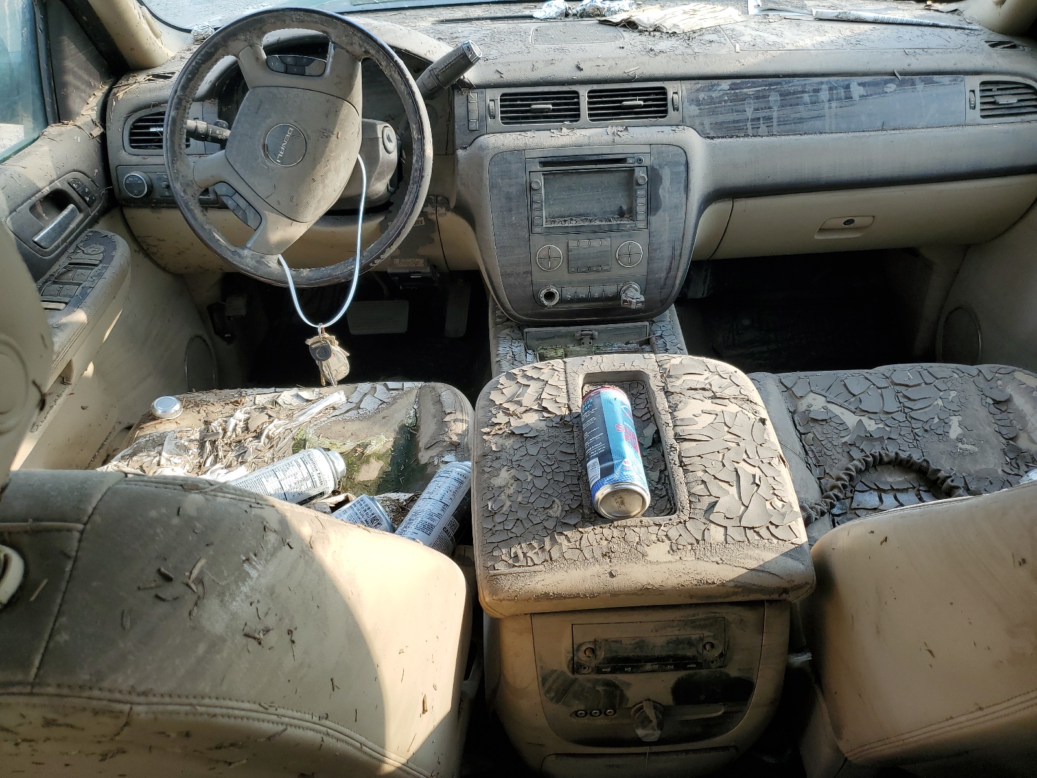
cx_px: 518
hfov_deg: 67.3
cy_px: 389
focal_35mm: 26
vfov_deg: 53.1
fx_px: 779
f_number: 1.5
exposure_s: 1/435
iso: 50
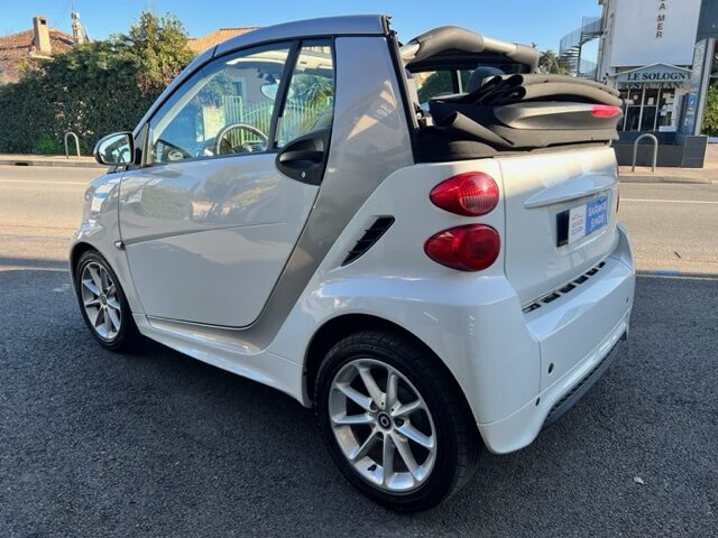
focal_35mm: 26
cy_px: 269
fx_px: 539
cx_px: 359
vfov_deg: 53.1
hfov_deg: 67.3
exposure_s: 1/733
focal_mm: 5.7
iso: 50
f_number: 1.5
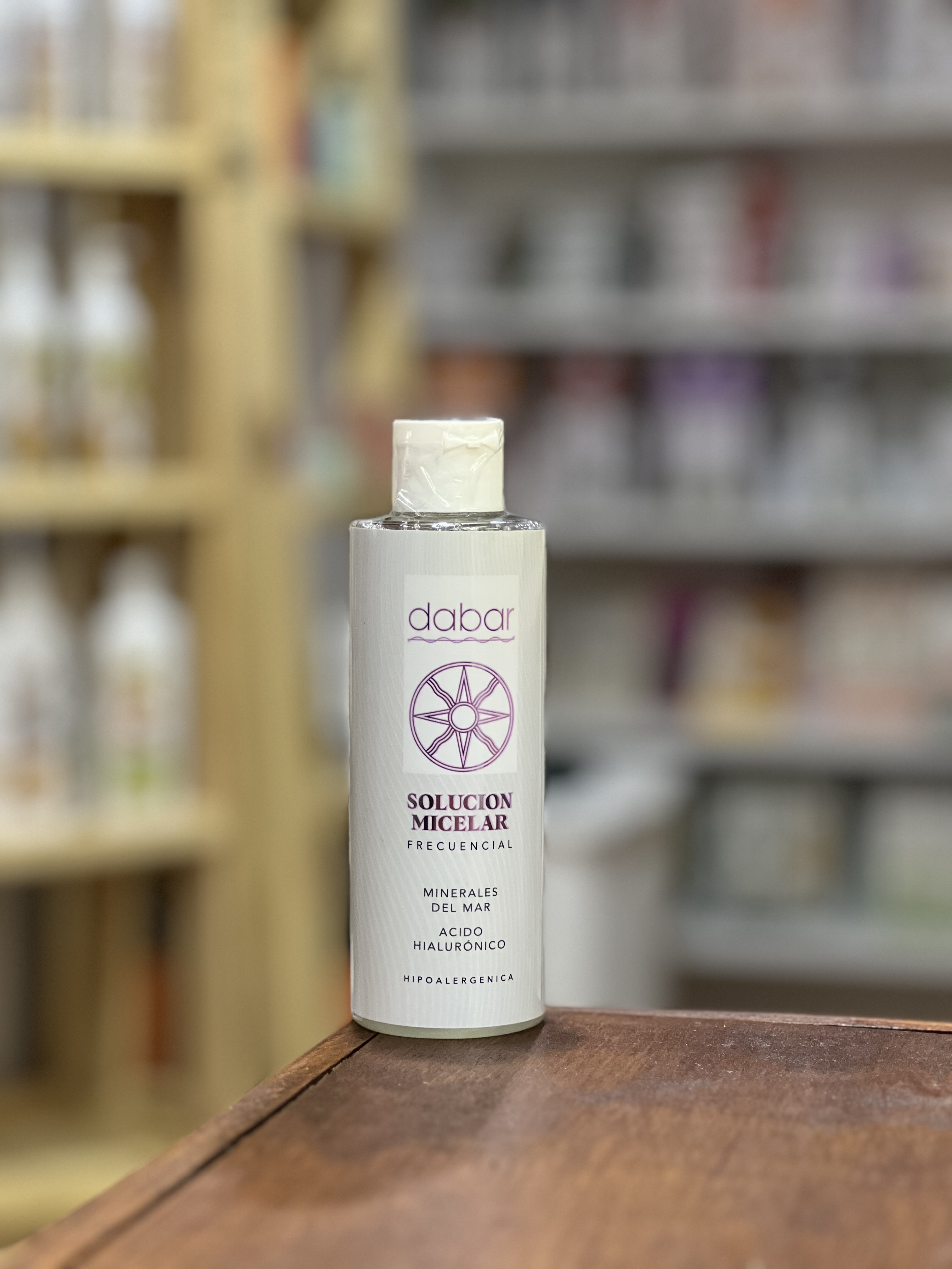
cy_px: 634
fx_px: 2824
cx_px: 476
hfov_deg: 19.1
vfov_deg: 25.3
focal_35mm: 77
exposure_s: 1/25
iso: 320
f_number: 2.8
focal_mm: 9
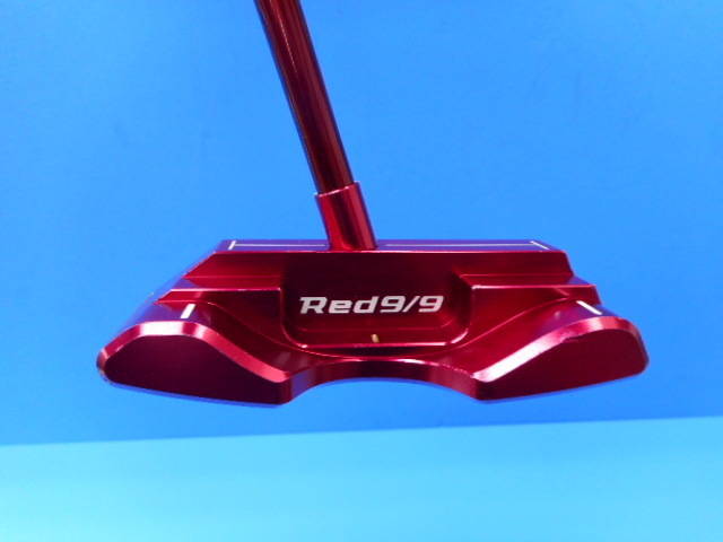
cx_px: 362
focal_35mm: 25
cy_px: 271
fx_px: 522
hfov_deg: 69.4
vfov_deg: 54.9
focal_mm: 4.5
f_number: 3.7
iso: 220
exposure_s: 1/30
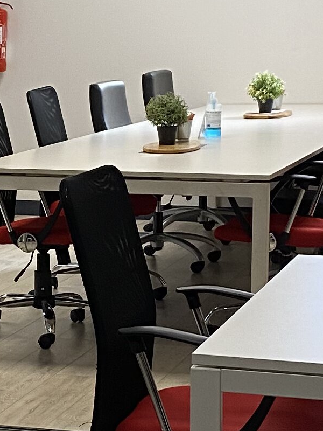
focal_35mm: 131
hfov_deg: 11.1
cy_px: 260
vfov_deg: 15.0
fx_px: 1630
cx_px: -54
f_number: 1.8
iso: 64
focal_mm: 4.25
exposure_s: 1/50
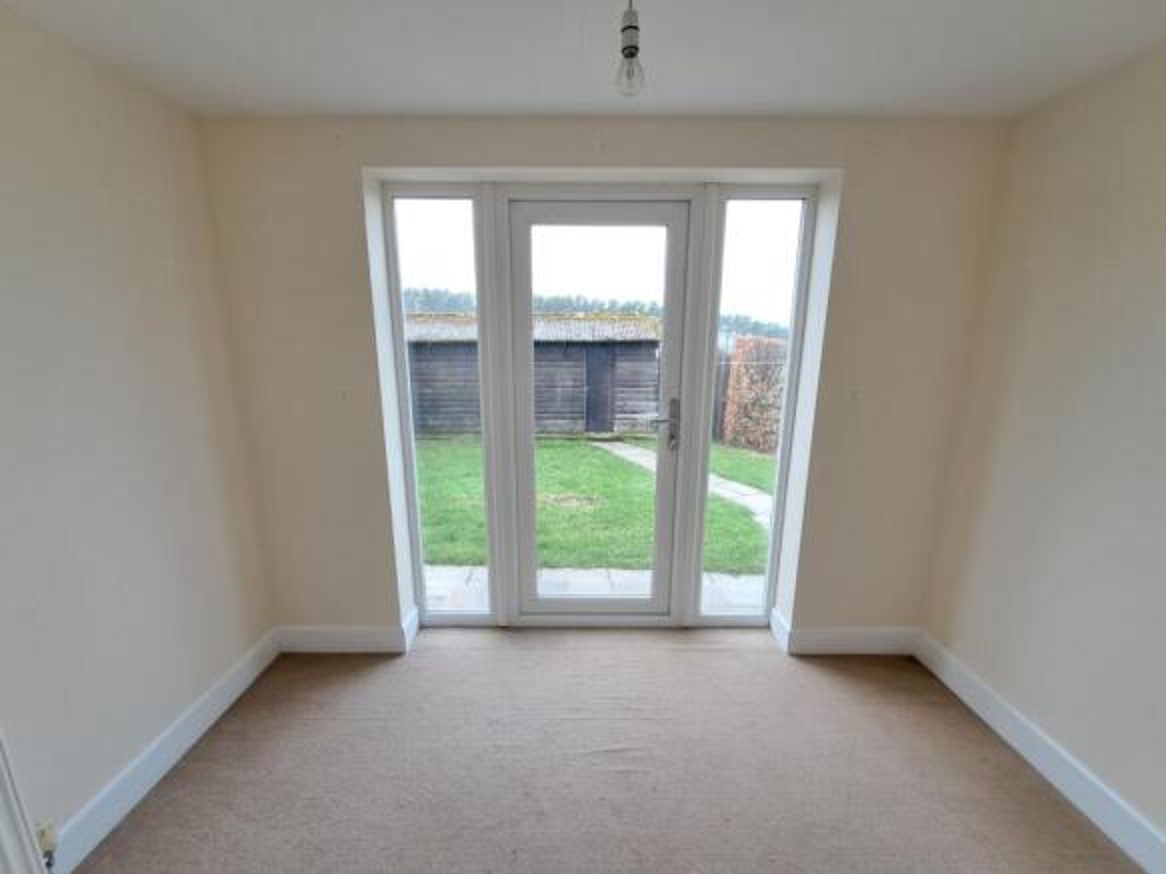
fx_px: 438
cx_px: 583
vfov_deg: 89.9
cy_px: 437
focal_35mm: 13
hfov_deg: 106.2
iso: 80
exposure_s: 1/50
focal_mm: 1.42
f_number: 2.2
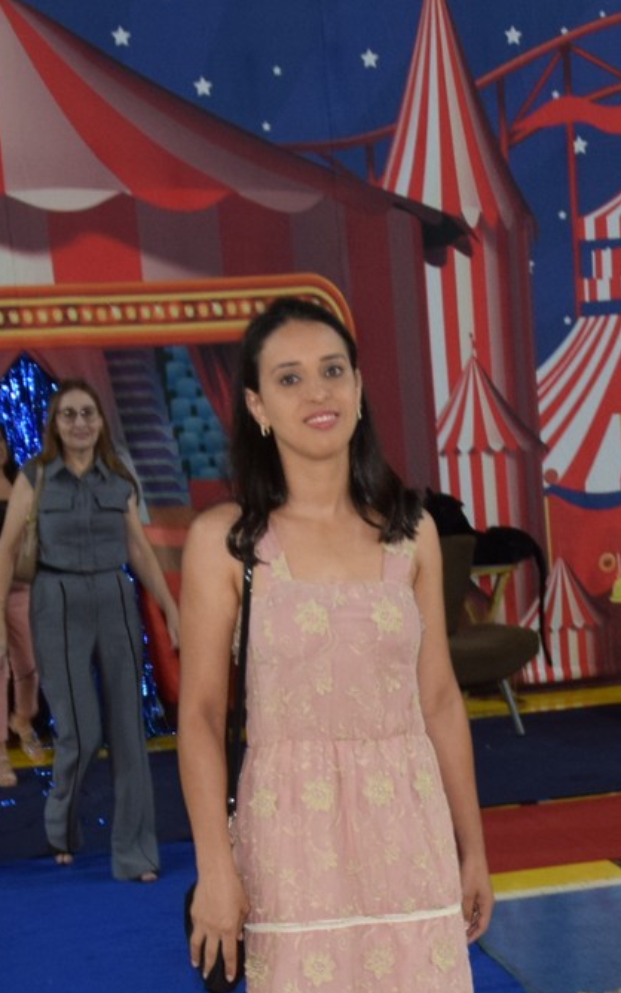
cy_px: 880
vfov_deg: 26.9
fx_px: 2002
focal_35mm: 74
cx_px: 470
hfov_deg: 17.5
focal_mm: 18
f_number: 3.5
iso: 900
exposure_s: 1/60
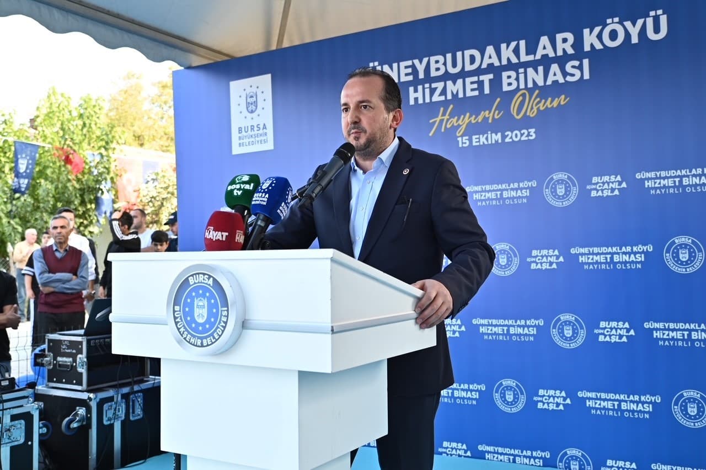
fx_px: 706
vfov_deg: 36.8
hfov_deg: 53.2
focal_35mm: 36
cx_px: 353
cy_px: 235
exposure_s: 1/200
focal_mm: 24
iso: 250
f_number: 3.5
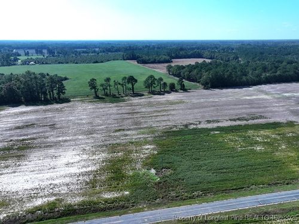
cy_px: 112
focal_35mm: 24
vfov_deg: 56.8
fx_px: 207
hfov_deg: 71.6
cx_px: 150
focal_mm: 12.29
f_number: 3.2
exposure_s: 1/1250
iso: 100
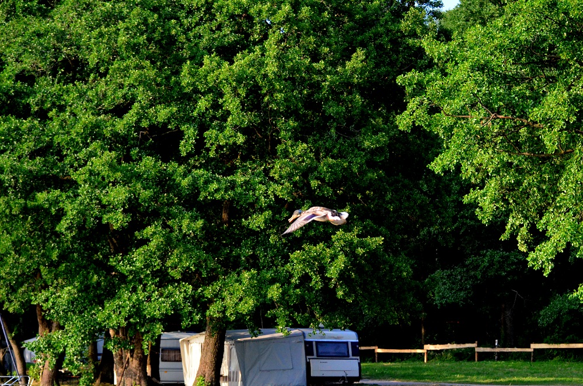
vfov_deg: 13.0
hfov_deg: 19.5
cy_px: 193
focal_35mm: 105
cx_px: 292
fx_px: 1696
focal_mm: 70
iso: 3200
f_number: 4.5
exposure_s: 1/4000
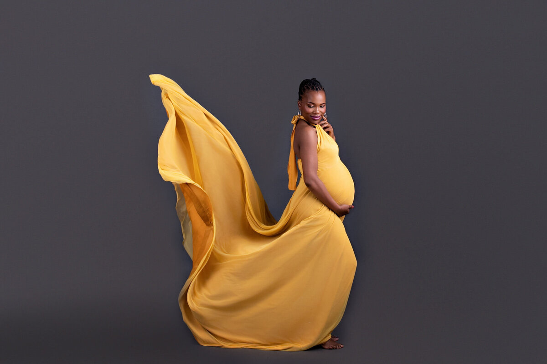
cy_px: 182
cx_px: 274
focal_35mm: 29
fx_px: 440
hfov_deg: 63.7
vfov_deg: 44.9
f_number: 10
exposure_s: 1/160
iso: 200
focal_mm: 29
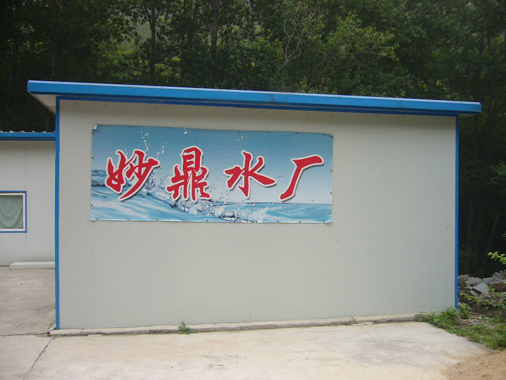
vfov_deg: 40.7
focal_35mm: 35
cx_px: 253
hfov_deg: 52.6
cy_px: 190
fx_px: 512
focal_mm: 5.8
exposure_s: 1/250
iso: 80
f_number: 2.8
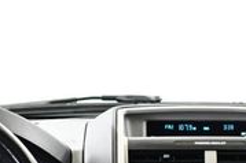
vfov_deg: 10.2
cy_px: 258
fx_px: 881
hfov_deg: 15.9
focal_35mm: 129
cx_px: 107
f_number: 3.5
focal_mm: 18
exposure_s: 1/100
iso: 3200
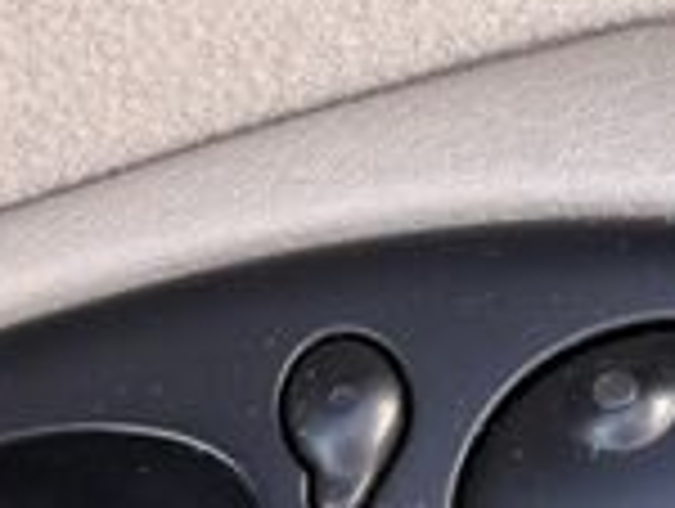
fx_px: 3457
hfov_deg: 11.0
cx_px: -54
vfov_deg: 8.0
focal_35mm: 177
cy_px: 1047
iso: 50
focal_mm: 5.96
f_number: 1.6
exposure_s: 1/137
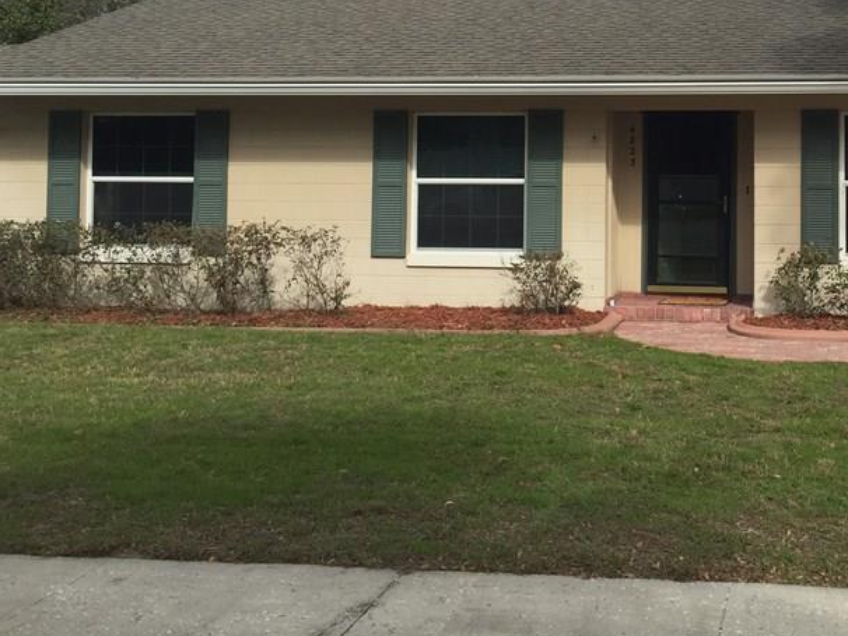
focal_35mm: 49
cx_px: 693
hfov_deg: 37.3
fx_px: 1201
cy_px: 129
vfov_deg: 29.0
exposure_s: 1/2475
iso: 32
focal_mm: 4.15
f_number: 2.2
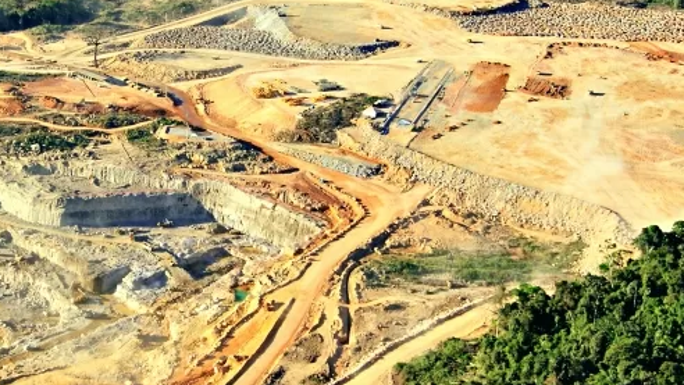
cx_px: 167
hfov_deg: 28.9
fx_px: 1306
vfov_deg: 16.7
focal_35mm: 72
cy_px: 273
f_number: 10
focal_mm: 22
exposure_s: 1/160
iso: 100
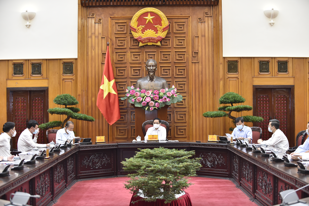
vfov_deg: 19.4
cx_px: 154
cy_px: 103
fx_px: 600
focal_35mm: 70
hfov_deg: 28.9
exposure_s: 1/160
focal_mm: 70
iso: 2000
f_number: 2.8
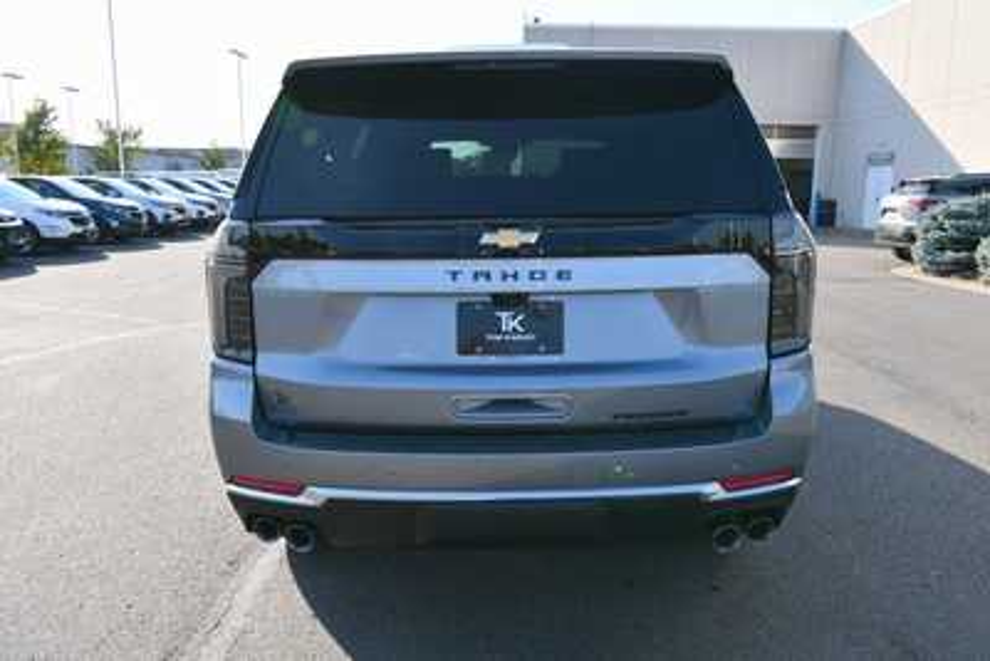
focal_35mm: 30
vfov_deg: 43.6
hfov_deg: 61.9
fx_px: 825
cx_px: 495
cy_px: 330
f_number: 8
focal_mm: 20
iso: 200
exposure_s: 1/250
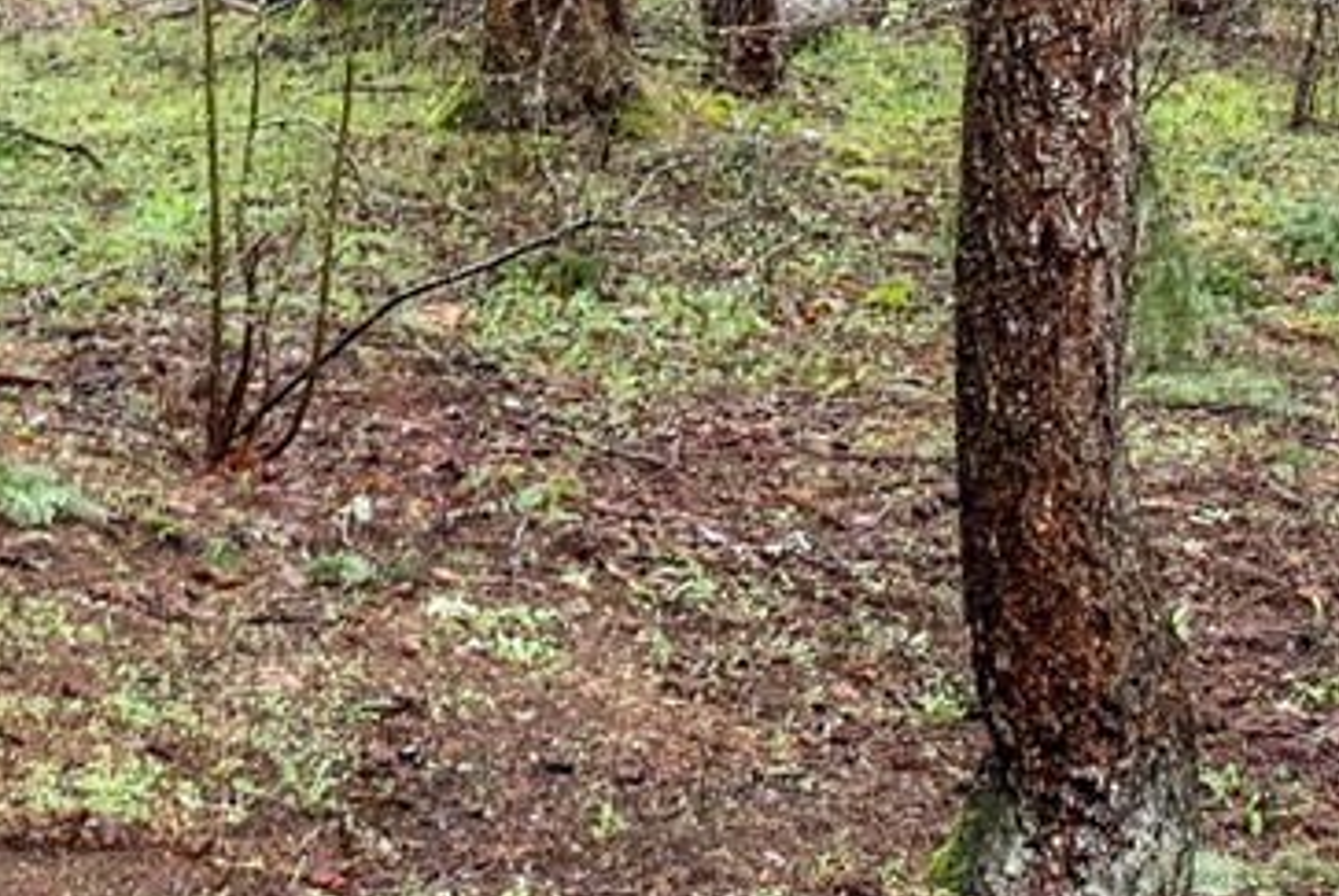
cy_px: -247
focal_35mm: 112
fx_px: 4171
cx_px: 990
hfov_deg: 18.1
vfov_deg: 11.9
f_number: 7.1
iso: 1600
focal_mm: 24
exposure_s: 1/30
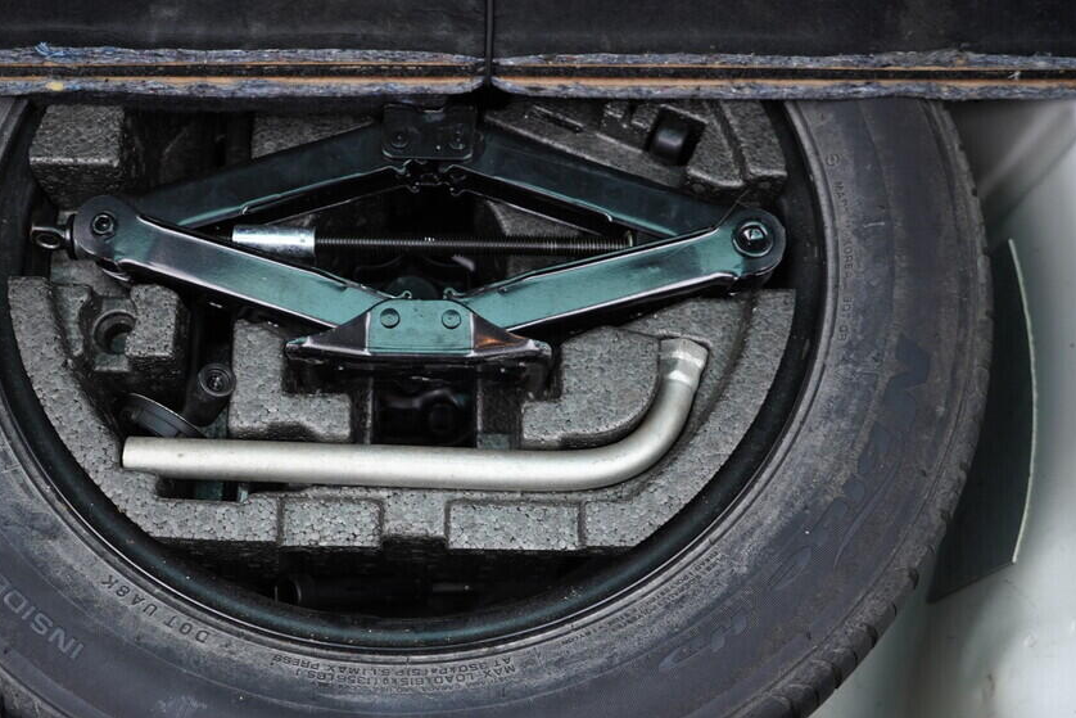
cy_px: 398
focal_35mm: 44
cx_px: 422
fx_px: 1315
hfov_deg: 44.2
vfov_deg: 30.5
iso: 320
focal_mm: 24
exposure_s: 1/40
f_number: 2.8
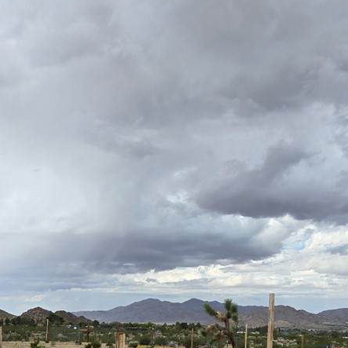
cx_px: 175
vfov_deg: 34.6
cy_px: 291
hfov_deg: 36.1
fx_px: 535
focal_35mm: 47
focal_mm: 5.4
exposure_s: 1/2043
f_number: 1.8
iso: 25
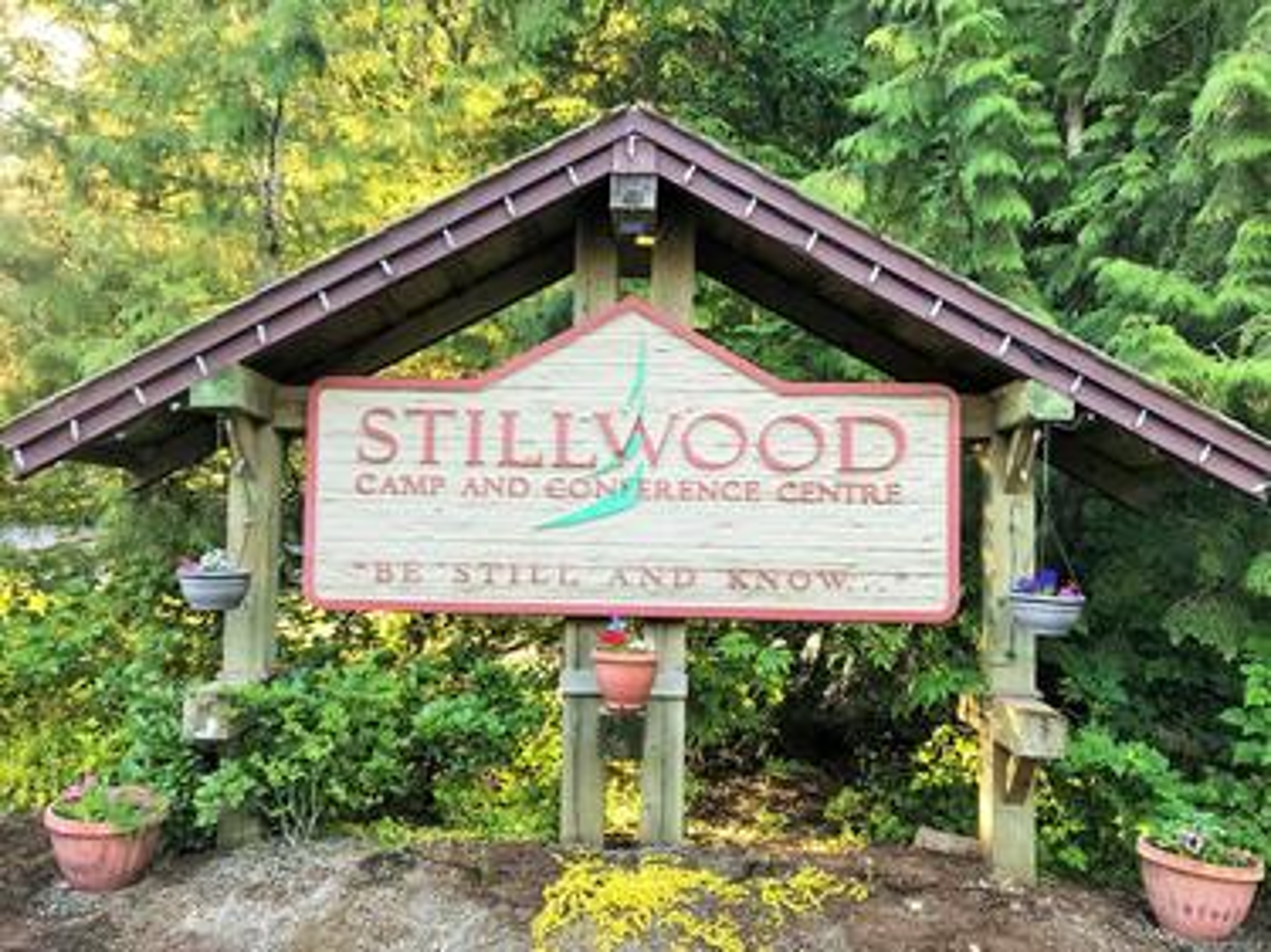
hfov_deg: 63.5
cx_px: 636
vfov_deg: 49.7
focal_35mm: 28
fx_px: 1028
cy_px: 476
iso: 25
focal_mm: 3.99
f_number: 1.8
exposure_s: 1/60
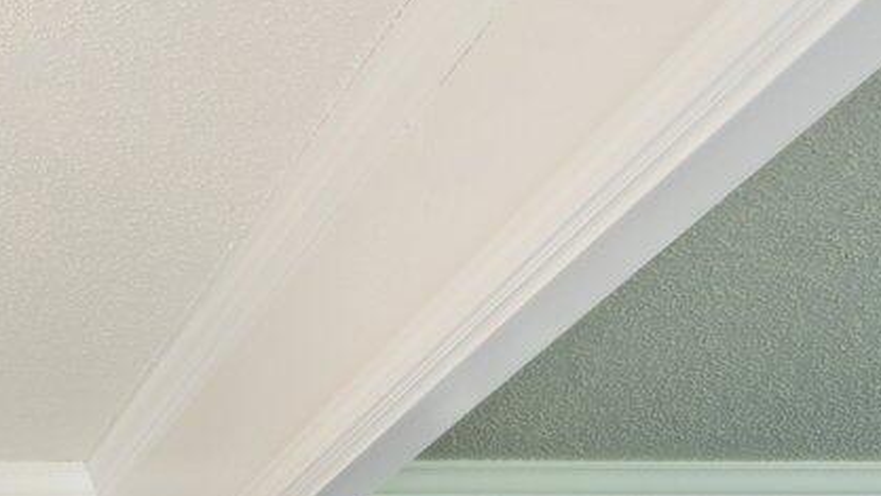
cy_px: 1124
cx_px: -357
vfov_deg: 13.3
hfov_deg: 24.4
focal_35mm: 72
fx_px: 1683
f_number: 13
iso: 100
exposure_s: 1/1.67
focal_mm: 14
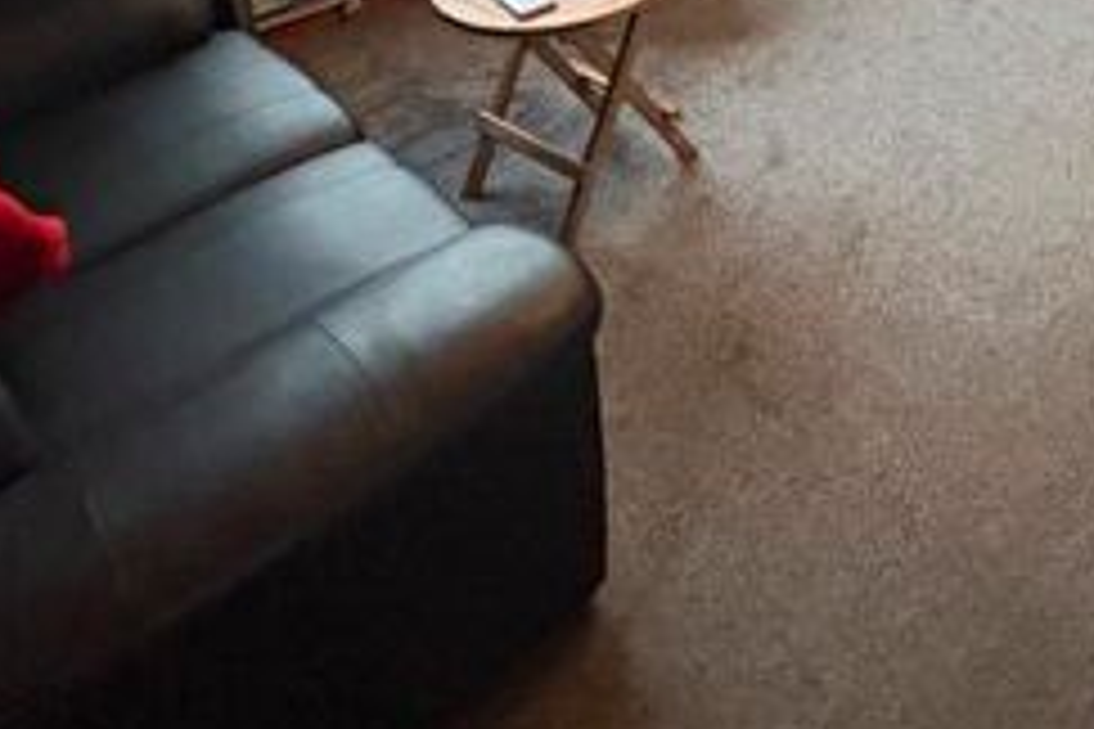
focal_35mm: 42
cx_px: 891
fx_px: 1276
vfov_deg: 25.7
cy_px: -295
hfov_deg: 44.0
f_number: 2.2
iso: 640
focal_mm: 2.22
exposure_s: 1/50
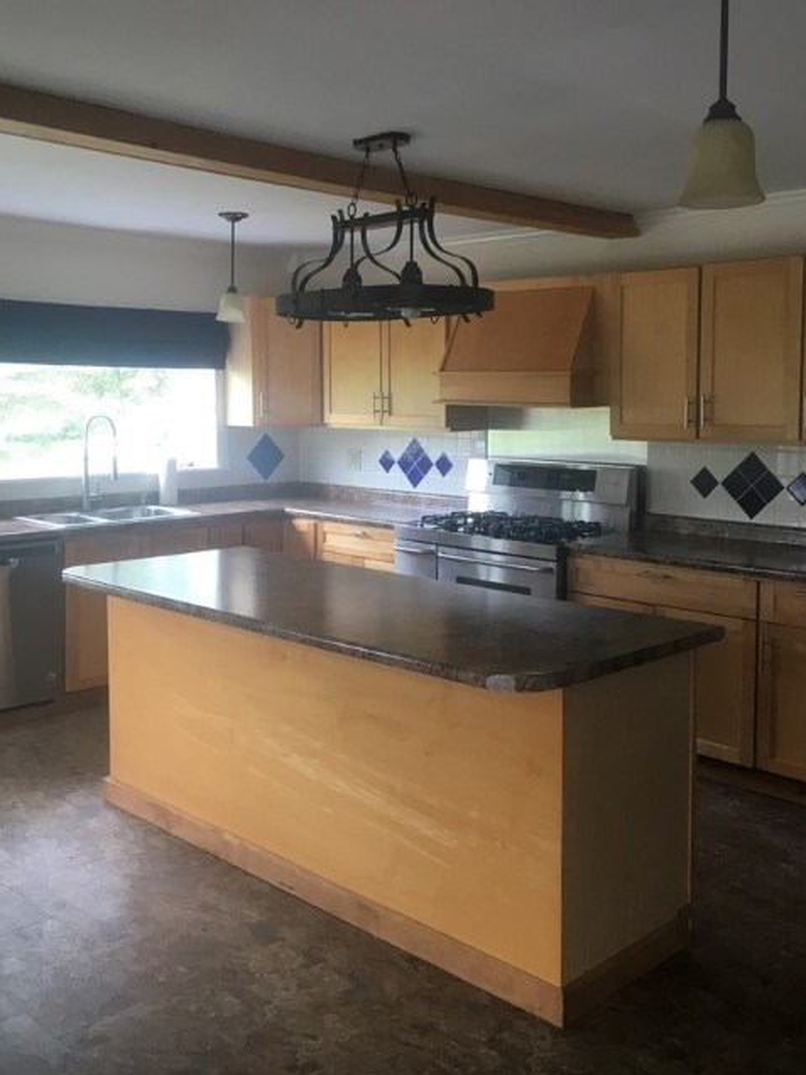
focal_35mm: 35
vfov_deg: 52.5
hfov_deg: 40.7
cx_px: 417
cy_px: 487
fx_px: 1087
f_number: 2.2
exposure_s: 1/30
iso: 25
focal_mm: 4.15
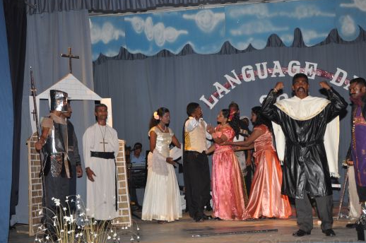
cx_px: 206
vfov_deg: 20.6
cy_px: 132
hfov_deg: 30.5
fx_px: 670
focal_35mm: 66
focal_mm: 38
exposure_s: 1/100
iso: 200
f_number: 5.6
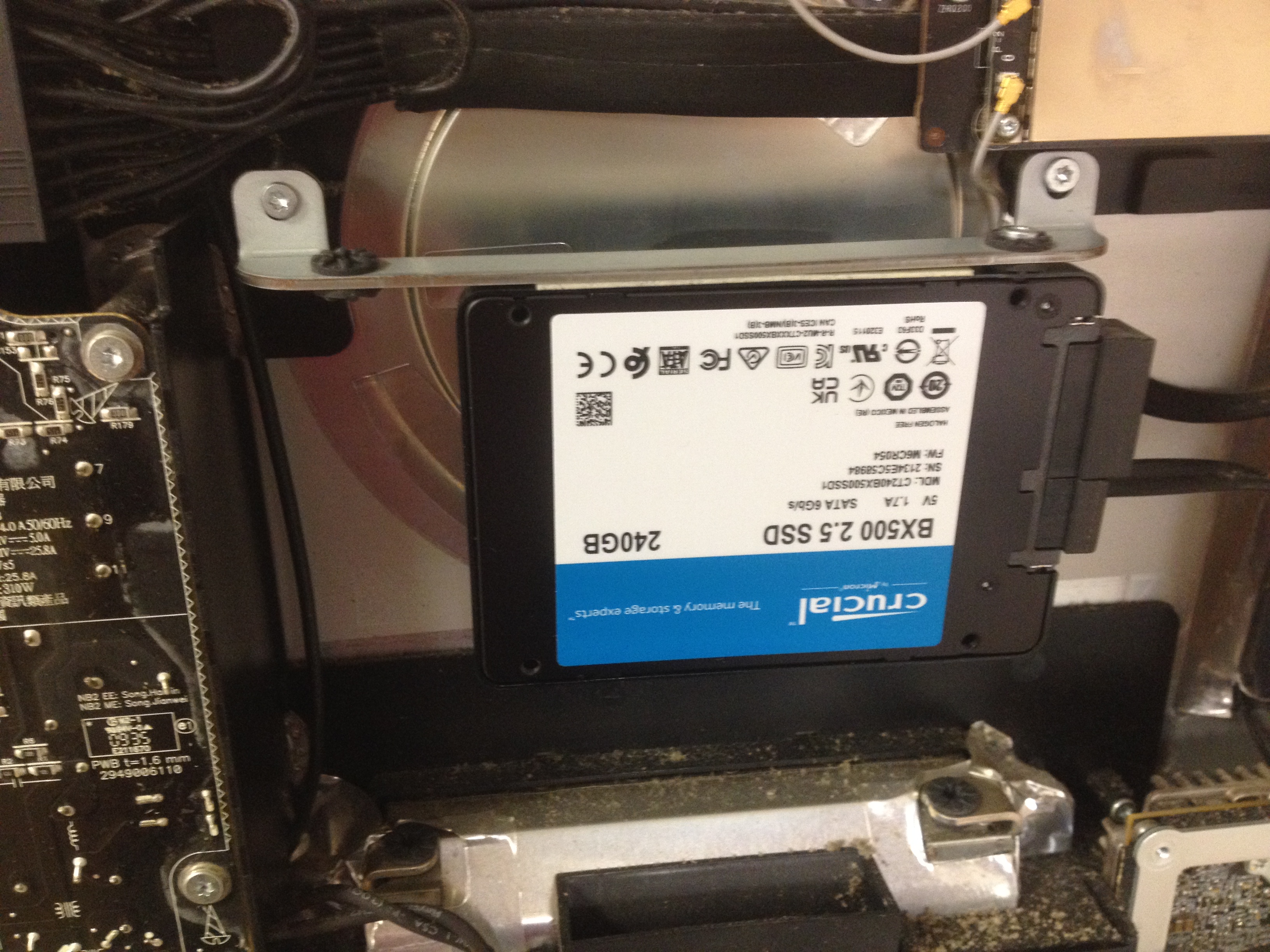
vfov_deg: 40.7
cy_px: 476
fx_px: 1284
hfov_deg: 52.6
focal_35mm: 35
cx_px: 635
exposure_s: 1/20
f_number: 2.4
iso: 250
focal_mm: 4.28
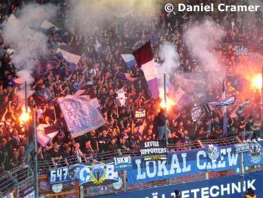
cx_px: 132
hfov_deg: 15.9
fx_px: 943
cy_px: 99
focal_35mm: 124
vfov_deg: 12.0
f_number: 5.2
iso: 400
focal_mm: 22.3
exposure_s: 1/60
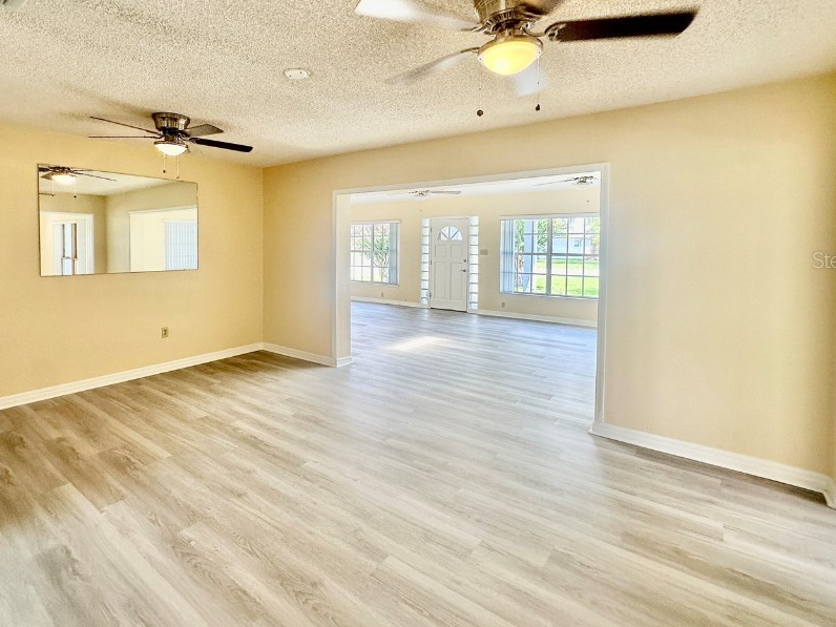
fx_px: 435
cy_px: 259
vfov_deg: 71.0
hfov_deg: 87.4
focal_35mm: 18
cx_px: 374
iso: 50
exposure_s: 1/120
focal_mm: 2.22
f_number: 2.2
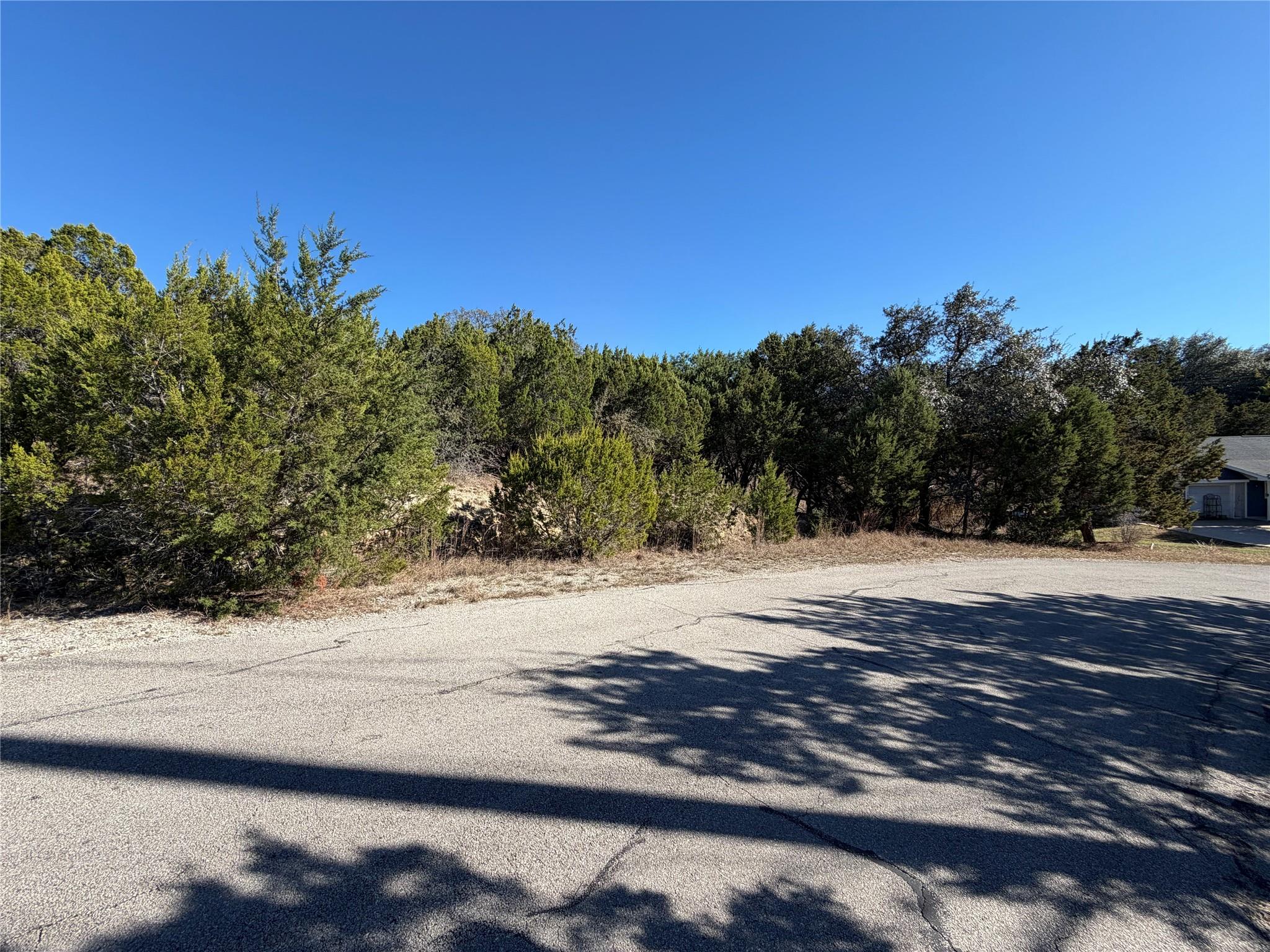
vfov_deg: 85.7
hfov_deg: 102.1
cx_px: 635
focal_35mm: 14
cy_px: 476
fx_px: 514
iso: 32
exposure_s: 1/770
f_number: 2.2
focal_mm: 2.22
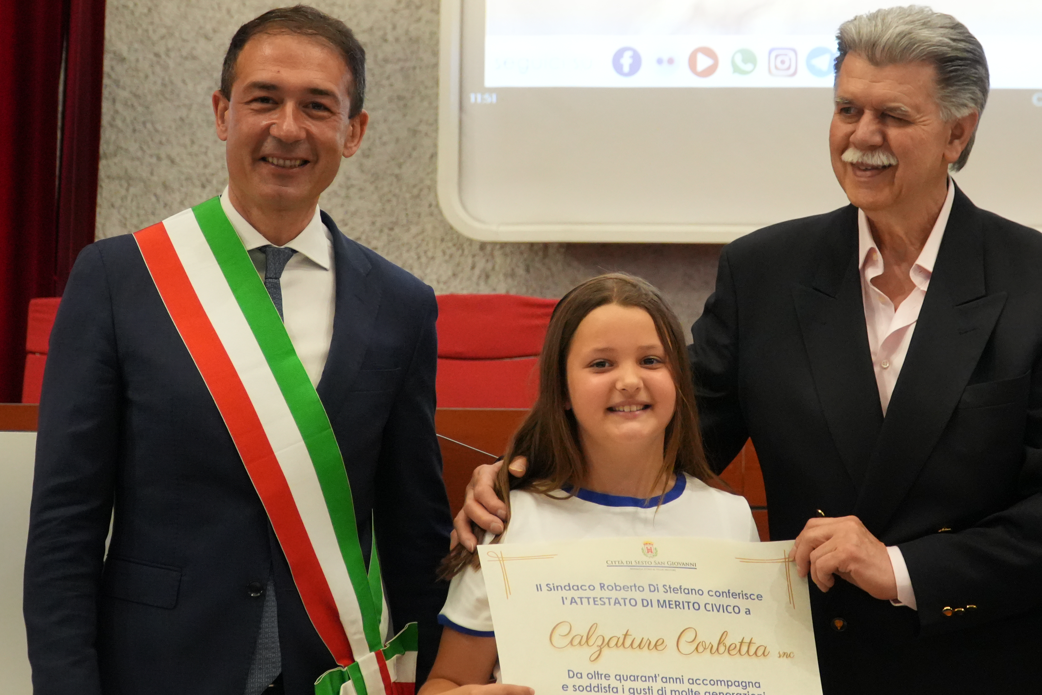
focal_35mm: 68
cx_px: 646
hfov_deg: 29.5
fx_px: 1968
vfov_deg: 20.0
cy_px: 258
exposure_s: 1/125
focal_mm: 32
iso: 3200
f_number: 4
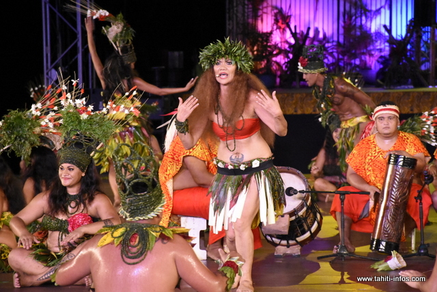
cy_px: 146
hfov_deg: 9.8
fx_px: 2551
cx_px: 218
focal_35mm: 210
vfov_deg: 6.6
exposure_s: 1/250
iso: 10000
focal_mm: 140
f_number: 7.1
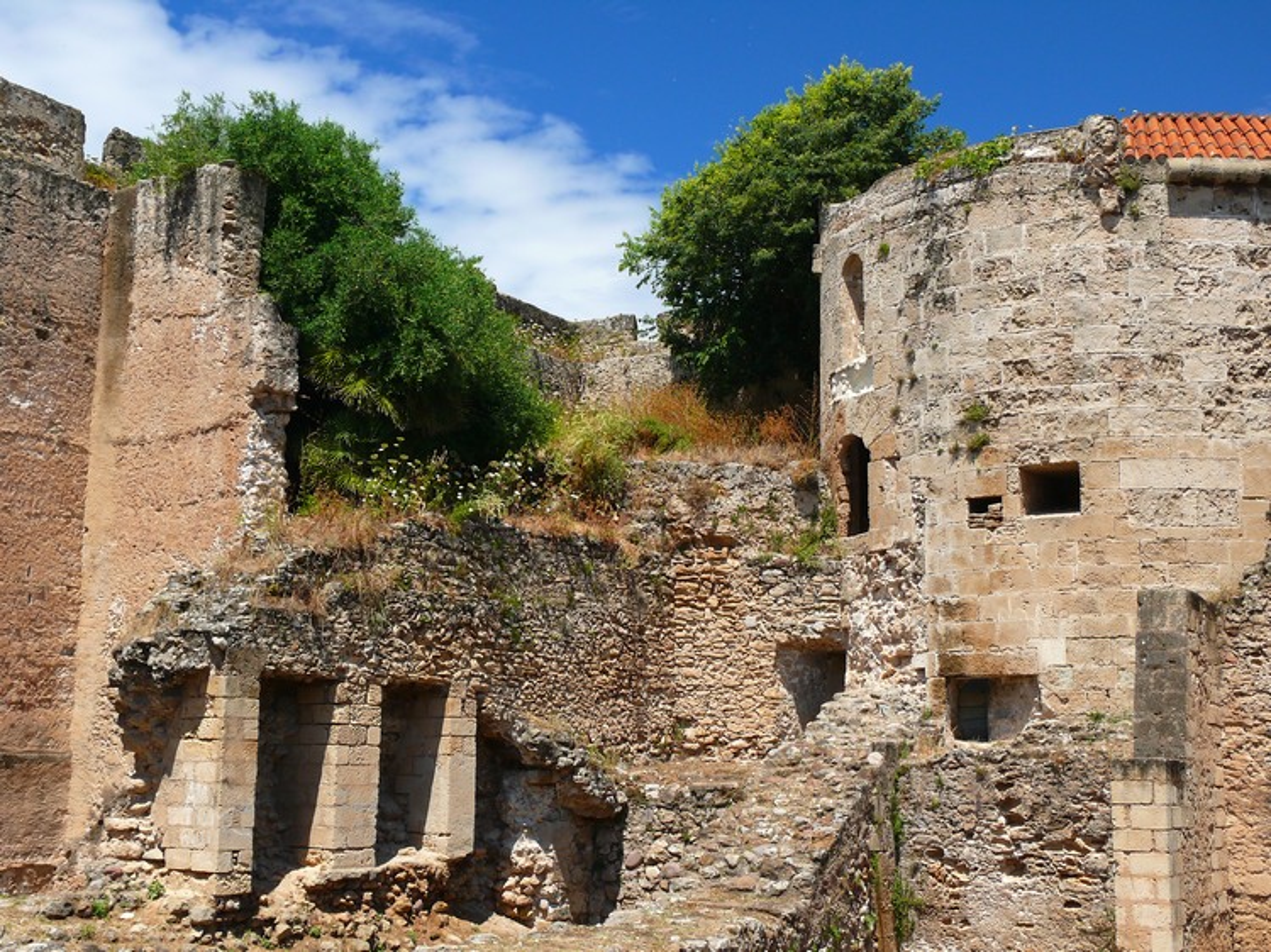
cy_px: 476
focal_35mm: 48
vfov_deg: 30.2
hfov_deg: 39.7
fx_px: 1762
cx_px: 636
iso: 100
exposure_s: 1/200
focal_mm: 10.1
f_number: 4.5
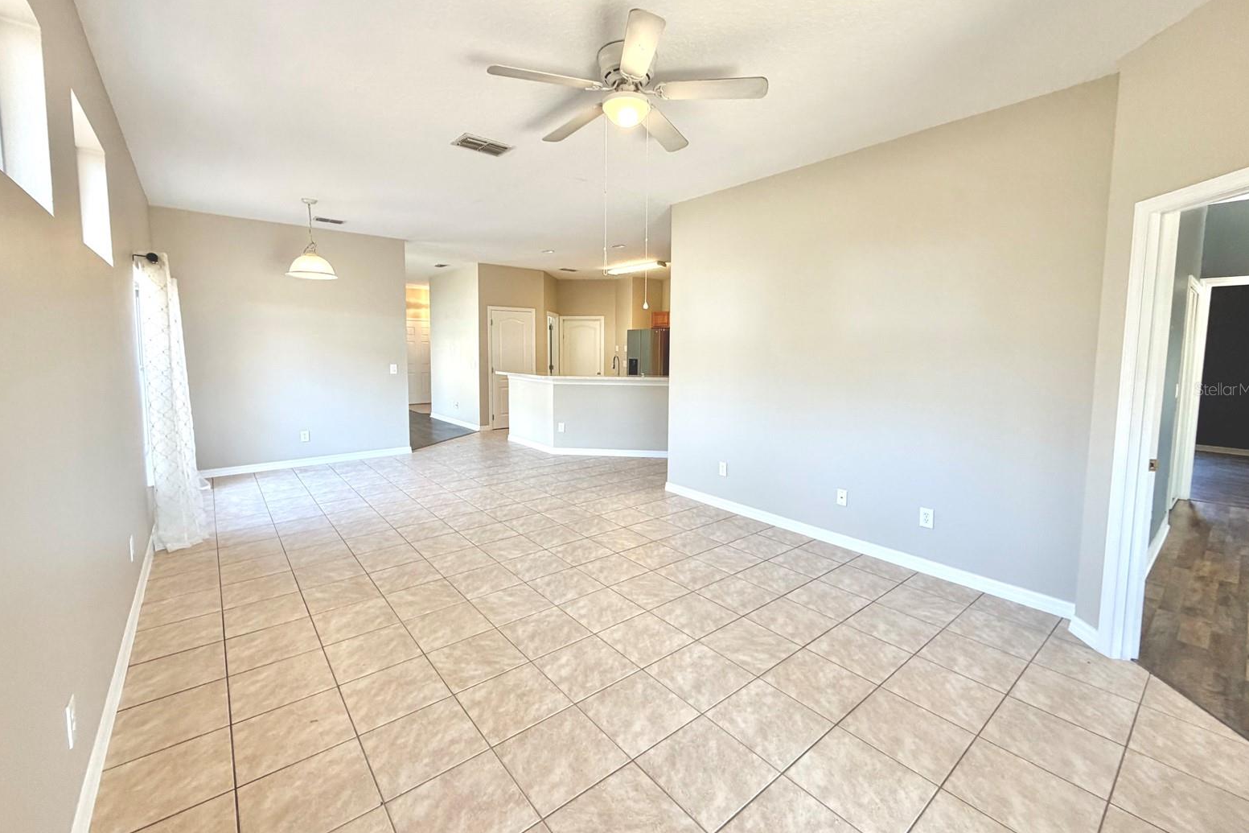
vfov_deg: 77.2
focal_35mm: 15
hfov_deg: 100.4
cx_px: 627
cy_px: 389
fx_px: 520
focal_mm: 2.22
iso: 200
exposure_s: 1/120
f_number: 2.2
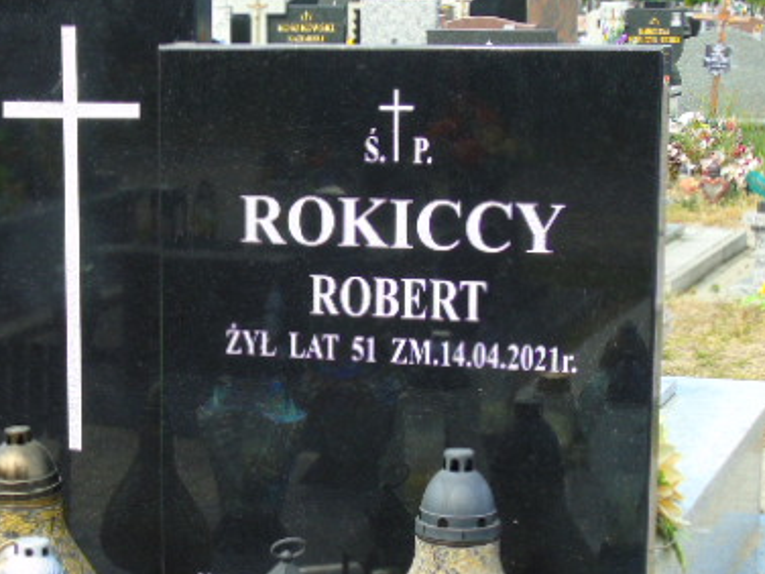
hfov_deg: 21.1
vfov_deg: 16.0
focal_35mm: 92
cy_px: 399
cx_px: 193
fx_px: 2033
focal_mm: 9.6
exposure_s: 1/160
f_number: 4.3
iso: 80
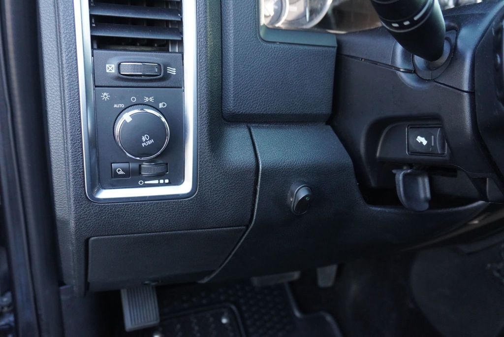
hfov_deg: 61.9
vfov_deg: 43.7
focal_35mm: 30
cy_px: 168
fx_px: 420
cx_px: 252
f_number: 4
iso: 1600
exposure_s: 1/160
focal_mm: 20
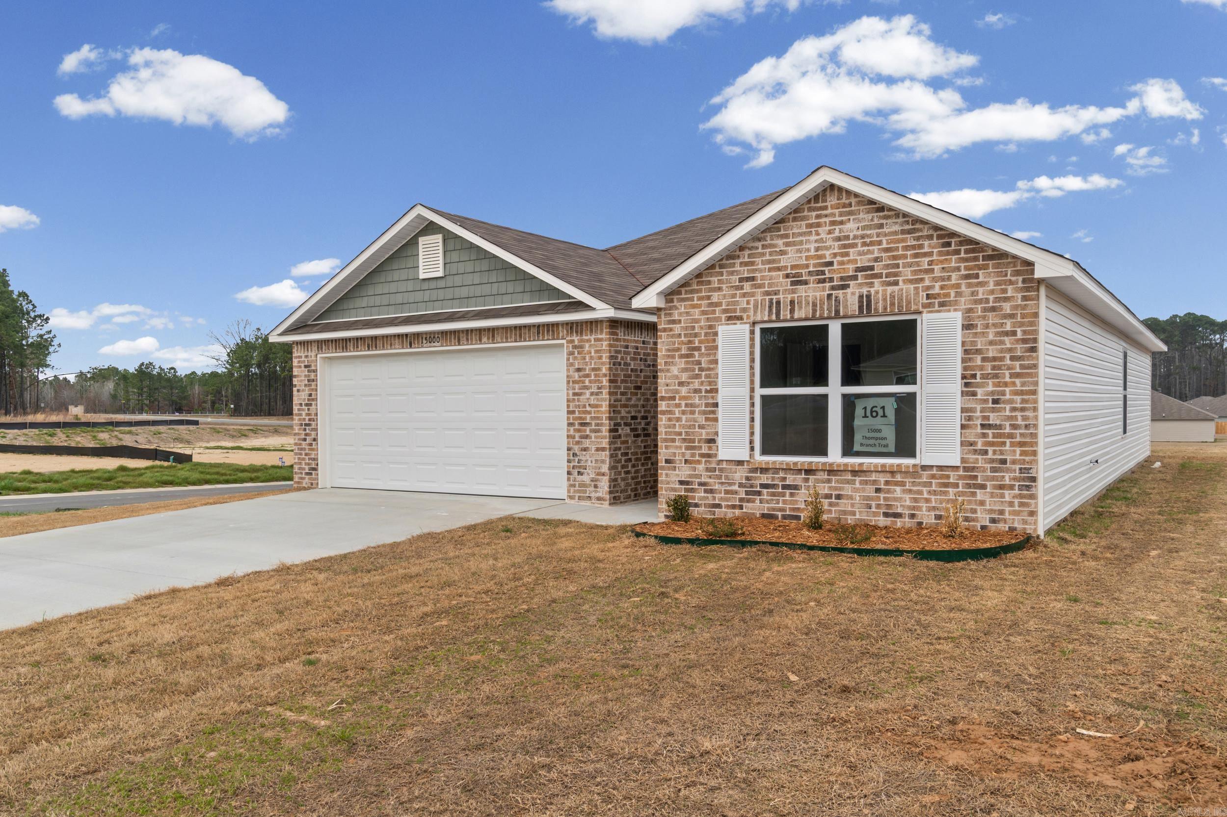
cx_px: 614
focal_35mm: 27
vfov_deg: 47.9
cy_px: 408
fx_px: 920
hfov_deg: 67.4
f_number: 9
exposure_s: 1/100
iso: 250
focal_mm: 18
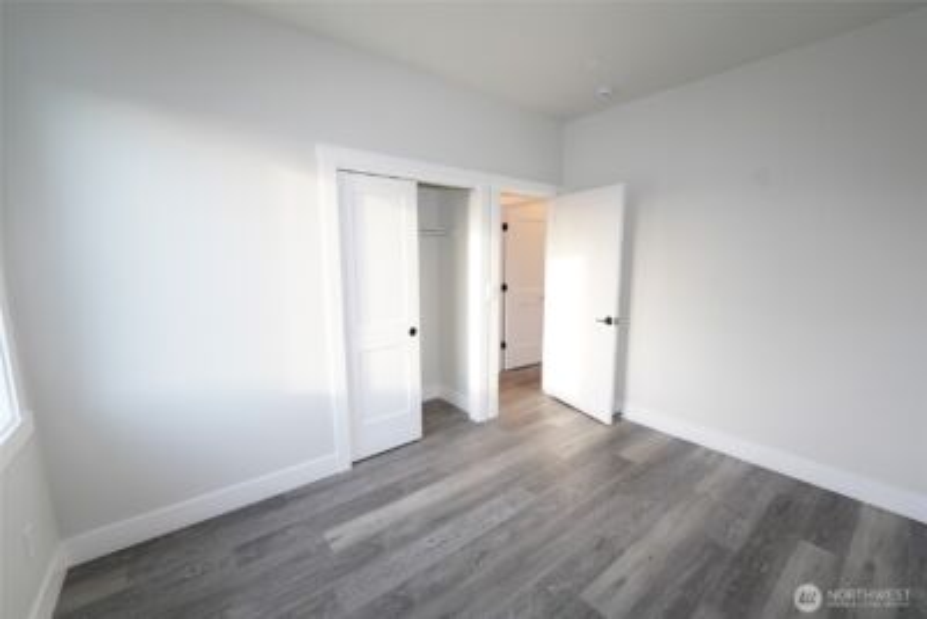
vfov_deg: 81.3
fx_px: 361
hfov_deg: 104.2
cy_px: 310
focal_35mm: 14
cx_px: 464
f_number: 4
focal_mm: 14
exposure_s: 1/160
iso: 640
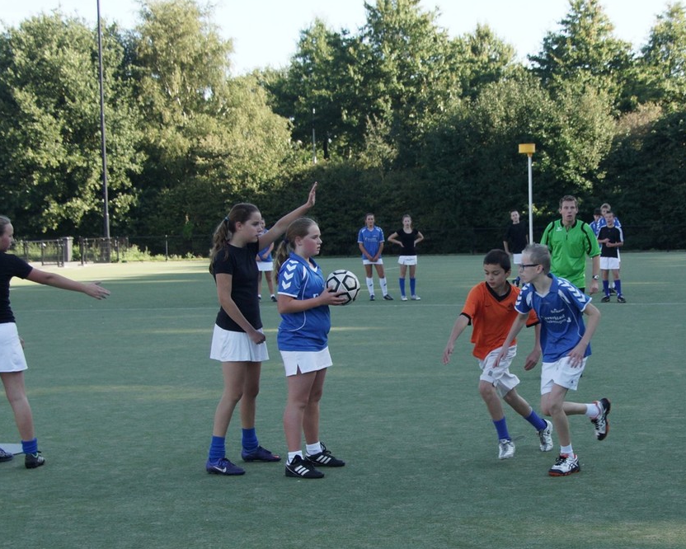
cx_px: 275
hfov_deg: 41.0
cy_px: 277
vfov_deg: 33.4
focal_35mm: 45
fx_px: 914
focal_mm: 26
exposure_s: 1/640
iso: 400
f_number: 4
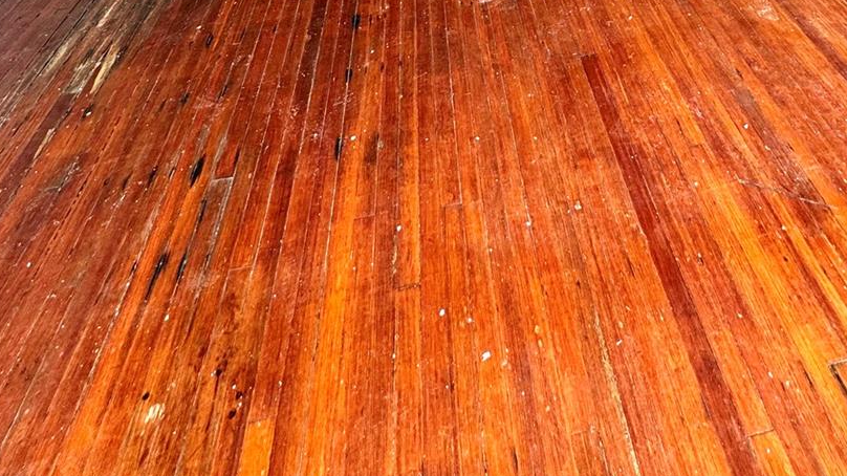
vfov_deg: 25.9
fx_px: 651
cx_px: 546
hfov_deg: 64.8
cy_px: -282
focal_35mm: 29
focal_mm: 2.22
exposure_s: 1/120
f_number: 2.2
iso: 100
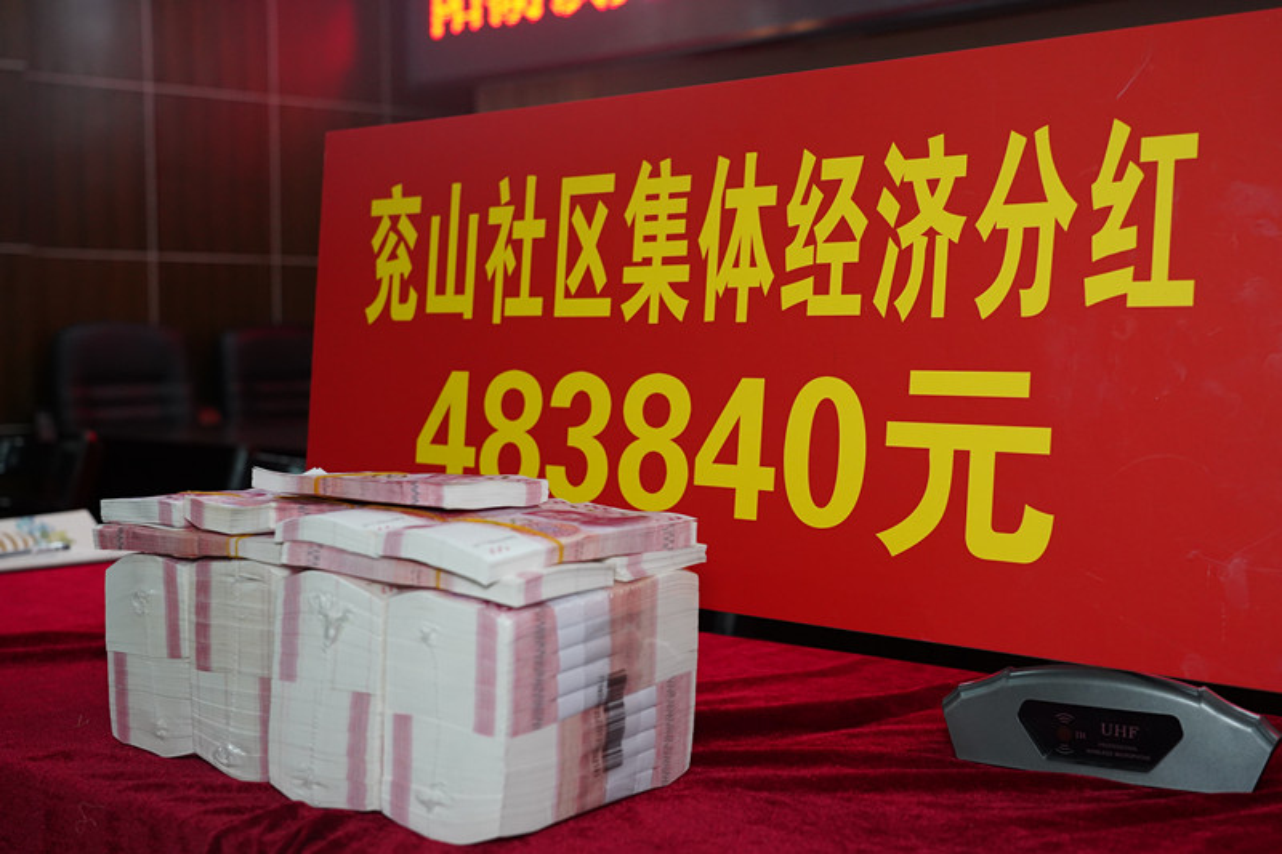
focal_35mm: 41
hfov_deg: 47.4
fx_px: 1460
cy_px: 427
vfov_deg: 32.6
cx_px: 641
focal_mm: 41
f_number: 5
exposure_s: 1/200
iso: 3200
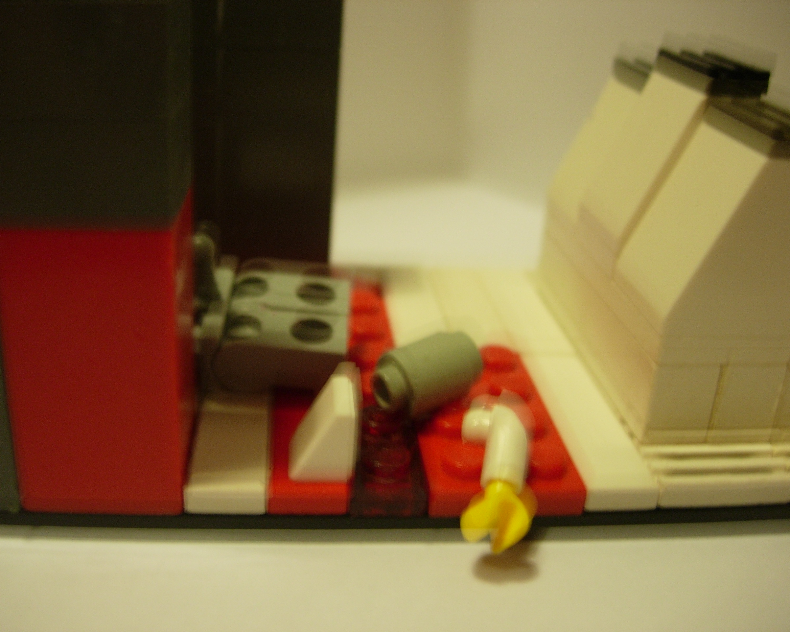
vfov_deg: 37.3
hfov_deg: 45.8
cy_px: 317
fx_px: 935
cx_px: 379
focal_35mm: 40
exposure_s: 1/4
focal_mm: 7.8
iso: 94
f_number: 2.8
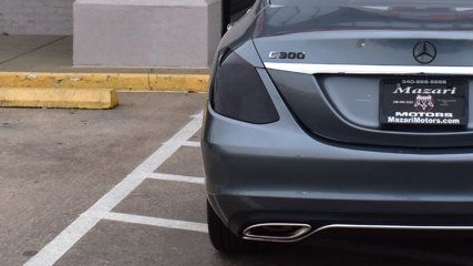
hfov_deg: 22.2
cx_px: 409
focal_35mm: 94
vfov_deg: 12.5
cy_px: -52
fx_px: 1182
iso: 400
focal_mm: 25
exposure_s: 1/200
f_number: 10
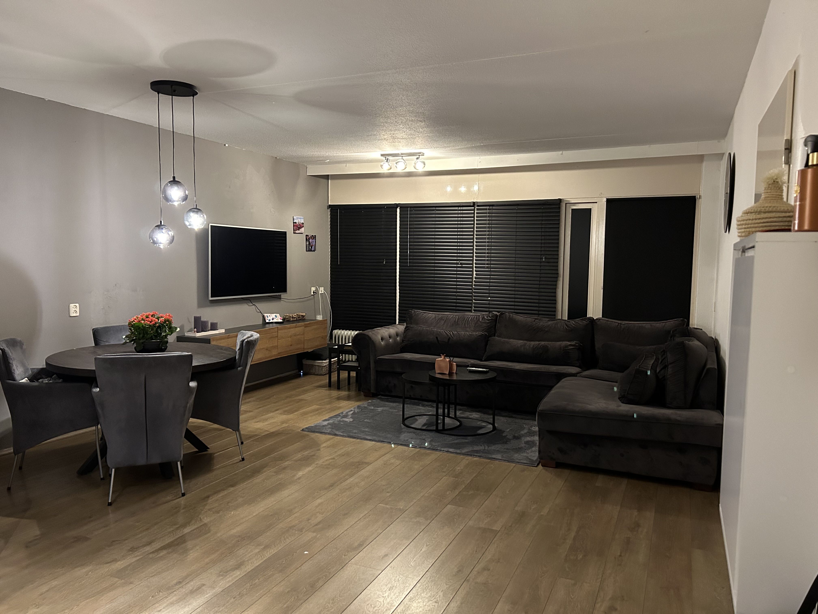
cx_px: 409
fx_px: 614
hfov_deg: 67.3
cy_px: 307
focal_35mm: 26
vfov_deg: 53.1
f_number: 1.5
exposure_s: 1/33
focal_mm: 5.7
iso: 500
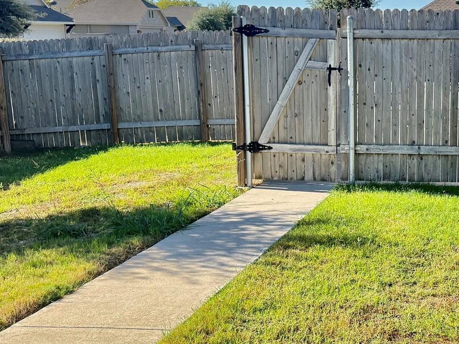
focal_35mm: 56
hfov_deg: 32.0
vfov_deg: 26.1
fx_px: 742
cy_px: 196
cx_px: 448
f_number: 1.78
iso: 100
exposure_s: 1/1618
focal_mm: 6.76
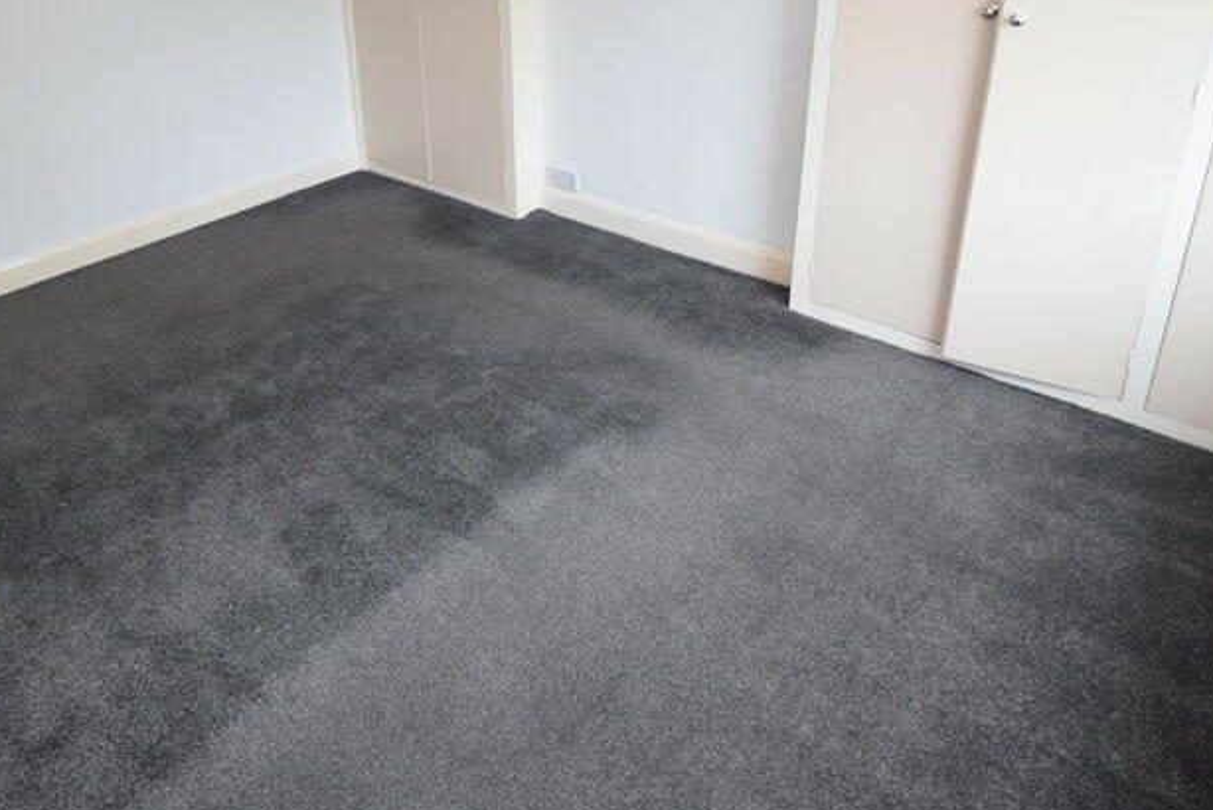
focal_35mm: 25
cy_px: 153
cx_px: 482
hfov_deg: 70.7
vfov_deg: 48.2
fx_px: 843
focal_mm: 10
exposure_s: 1/60
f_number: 3.5
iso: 800
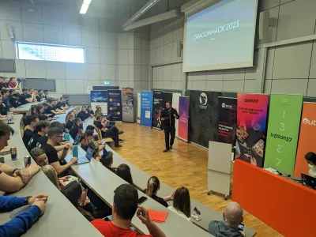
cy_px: 118
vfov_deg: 56.8
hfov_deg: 71.6
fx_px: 219
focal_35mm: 24
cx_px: 158
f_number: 1.85
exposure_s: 1/173
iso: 385
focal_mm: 6.81
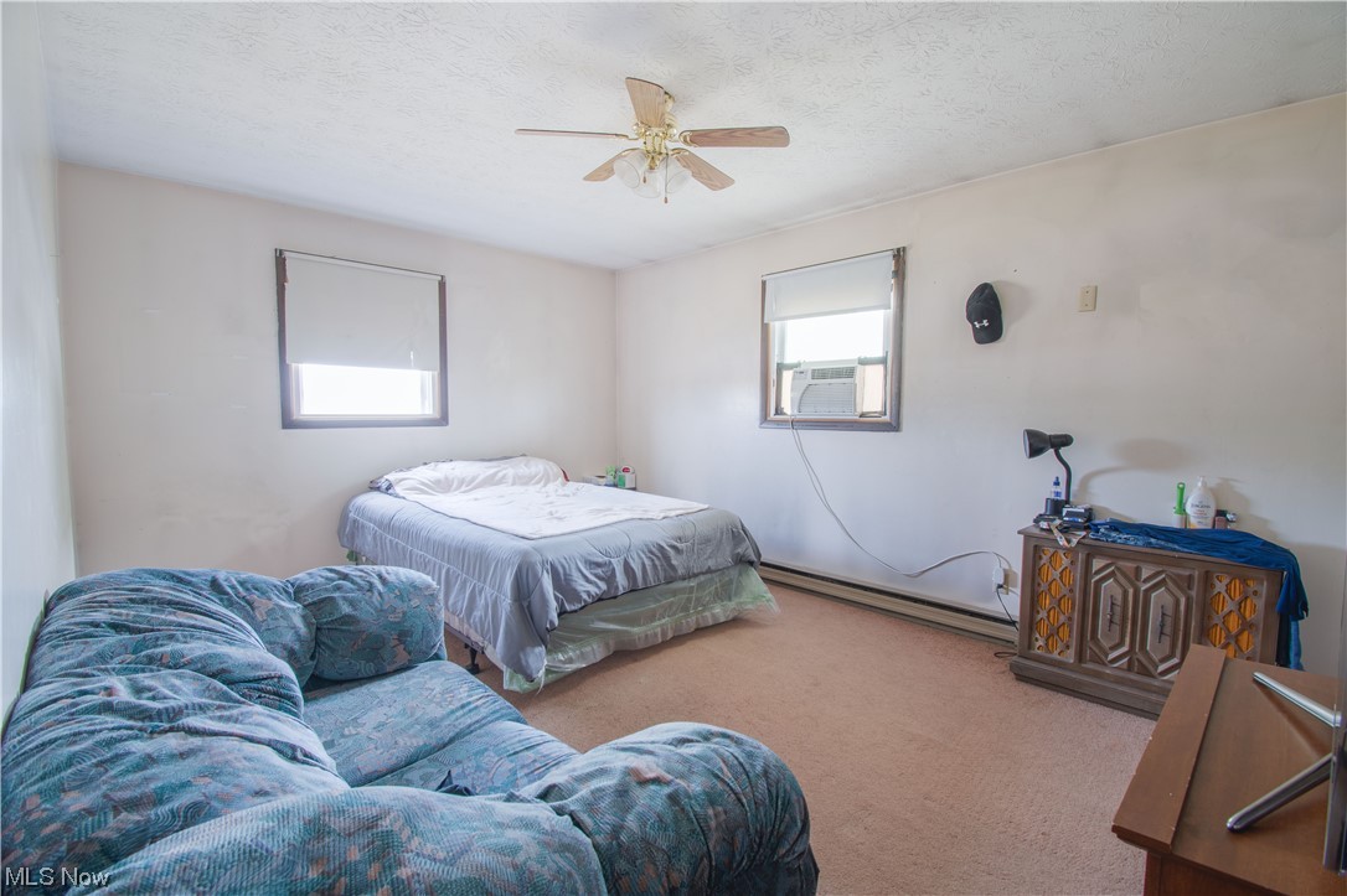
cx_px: 674
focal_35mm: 15
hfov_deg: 100.4
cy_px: 448
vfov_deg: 77.3
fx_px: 561
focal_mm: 10
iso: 320
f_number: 9
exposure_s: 2.5
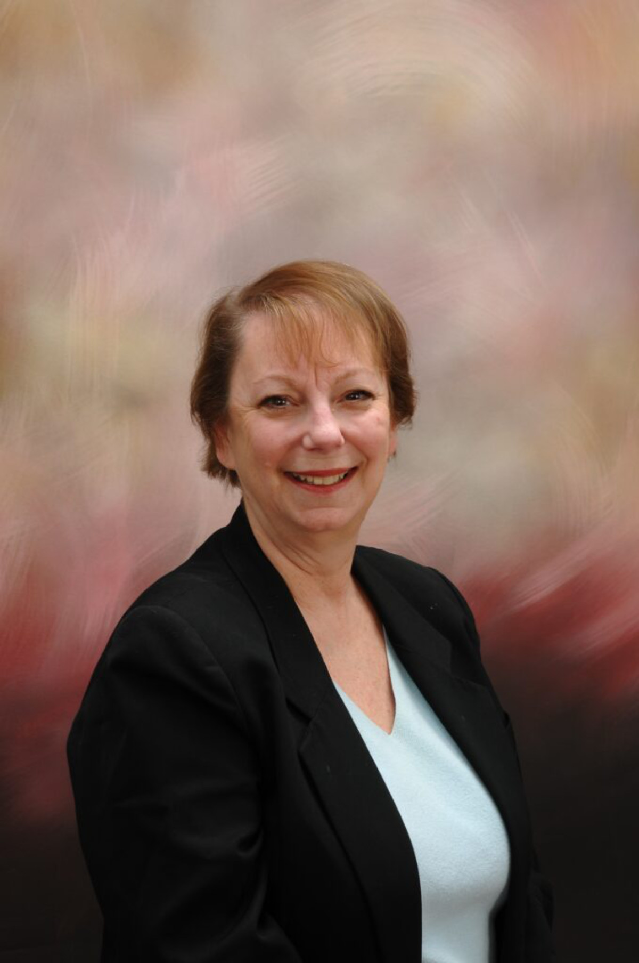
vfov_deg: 26.0
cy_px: 482
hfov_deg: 17.4
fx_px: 2082
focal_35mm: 78
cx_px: 320
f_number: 11
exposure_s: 1/100
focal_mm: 52
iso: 100
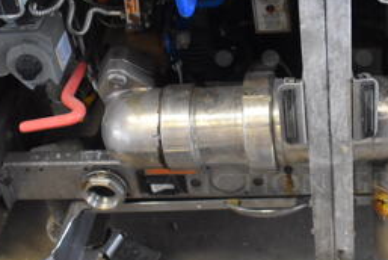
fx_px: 691
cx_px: 317
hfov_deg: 30.5
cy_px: 119
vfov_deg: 21.3
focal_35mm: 64
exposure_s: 1/125
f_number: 3.5
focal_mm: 18
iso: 4000
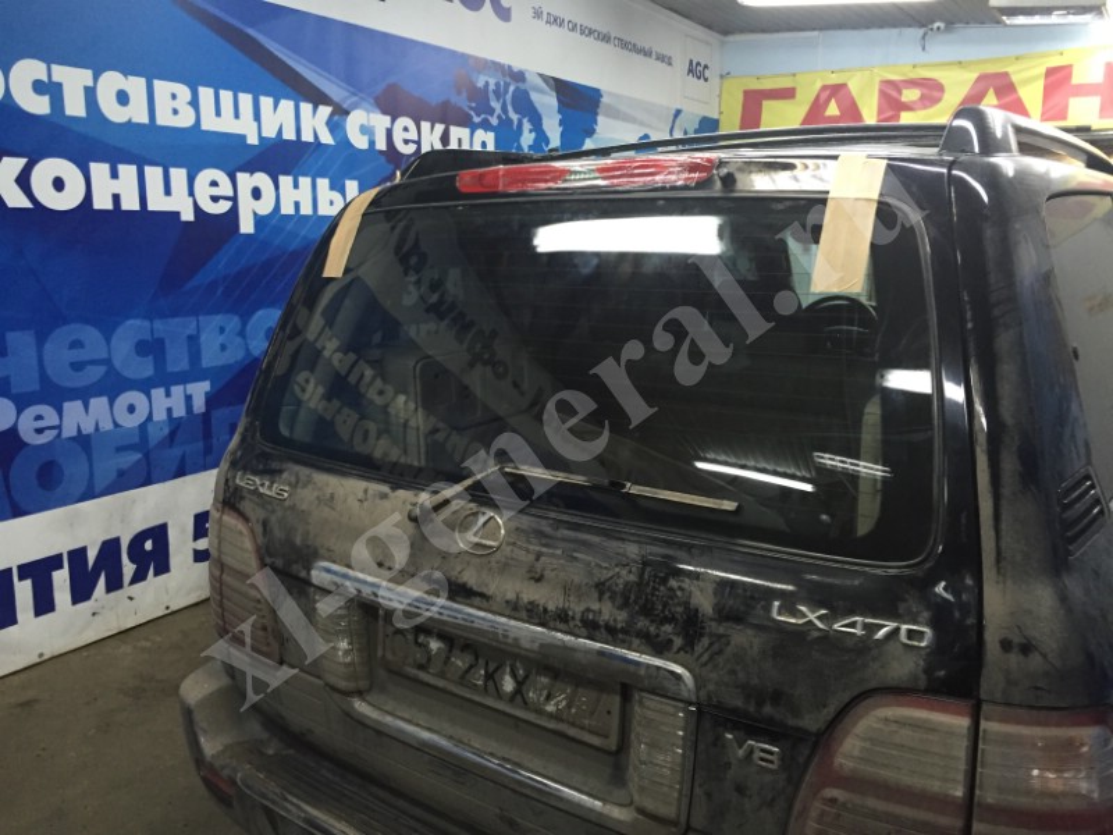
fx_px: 932
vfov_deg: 48.2
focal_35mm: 29
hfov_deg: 61.7
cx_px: 556
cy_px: 418
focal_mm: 4.15
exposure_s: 1/33
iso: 200
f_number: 2.2
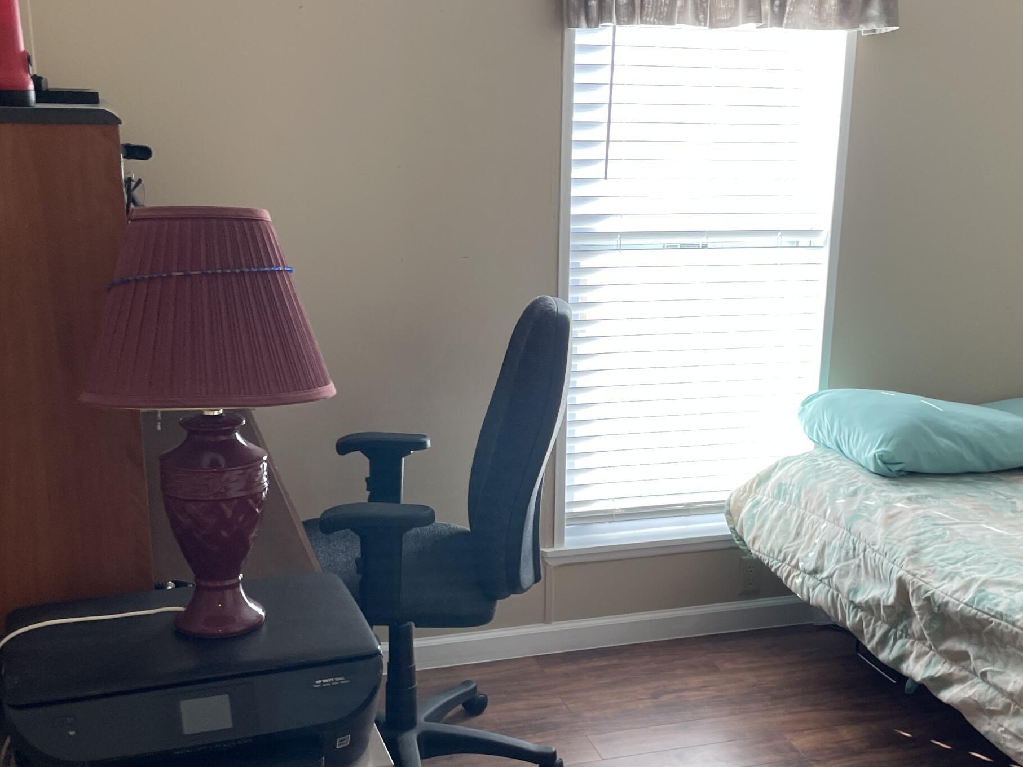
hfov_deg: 43.8
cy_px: 460
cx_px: 575
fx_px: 1271
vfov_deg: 33.5
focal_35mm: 43
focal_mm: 4.2
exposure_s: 1/121
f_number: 1.6
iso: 80
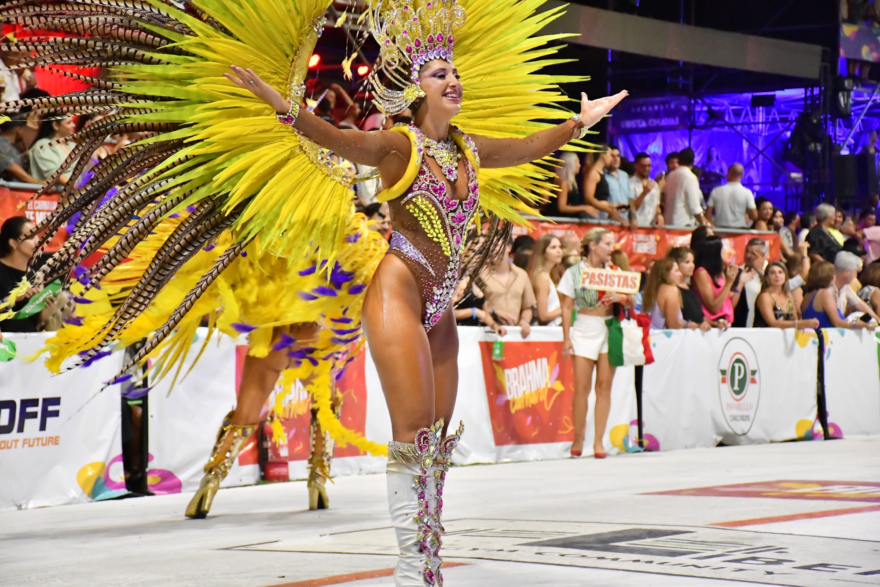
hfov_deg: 18.3
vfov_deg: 12.2
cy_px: 294
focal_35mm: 112
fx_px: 2737
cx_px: 440
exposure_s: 1/200
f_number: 5
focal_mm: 75
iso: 5000
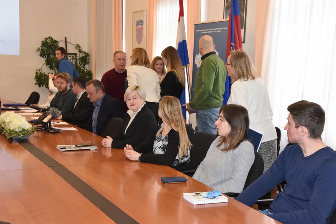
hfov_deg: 39.6
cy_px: 112
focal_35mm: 50
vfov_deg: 27.0
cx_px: 168
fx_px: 467
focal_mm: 50
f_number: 8
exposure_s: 1/125
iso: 6400
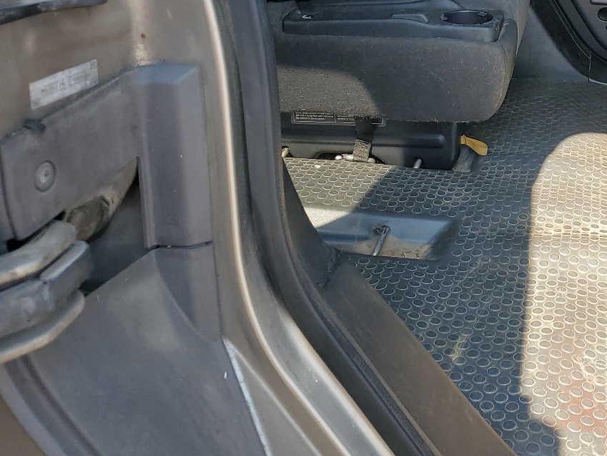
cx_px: 555
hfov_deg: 36.3
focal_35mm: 49
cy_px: 67
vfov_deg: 28.8
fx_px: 859
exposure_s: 1/667
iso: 50
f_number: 1.5
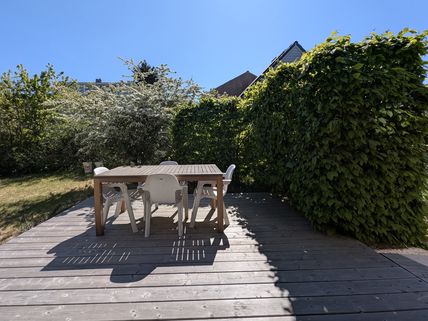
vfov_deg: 85.6
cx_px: 201
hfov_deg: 101.9
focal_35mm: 14
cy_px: 150
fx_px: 173
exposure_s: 1/1597
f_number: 2.2
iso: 48
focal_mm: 1.95
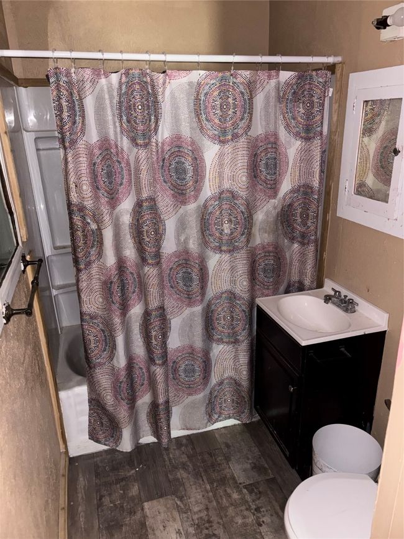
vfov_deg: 67.3
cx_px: 202
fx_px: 405
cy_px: 270
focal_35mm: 26
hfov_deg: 53.1
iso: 160
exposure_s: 1/4
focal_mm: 5.96
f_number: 1.6
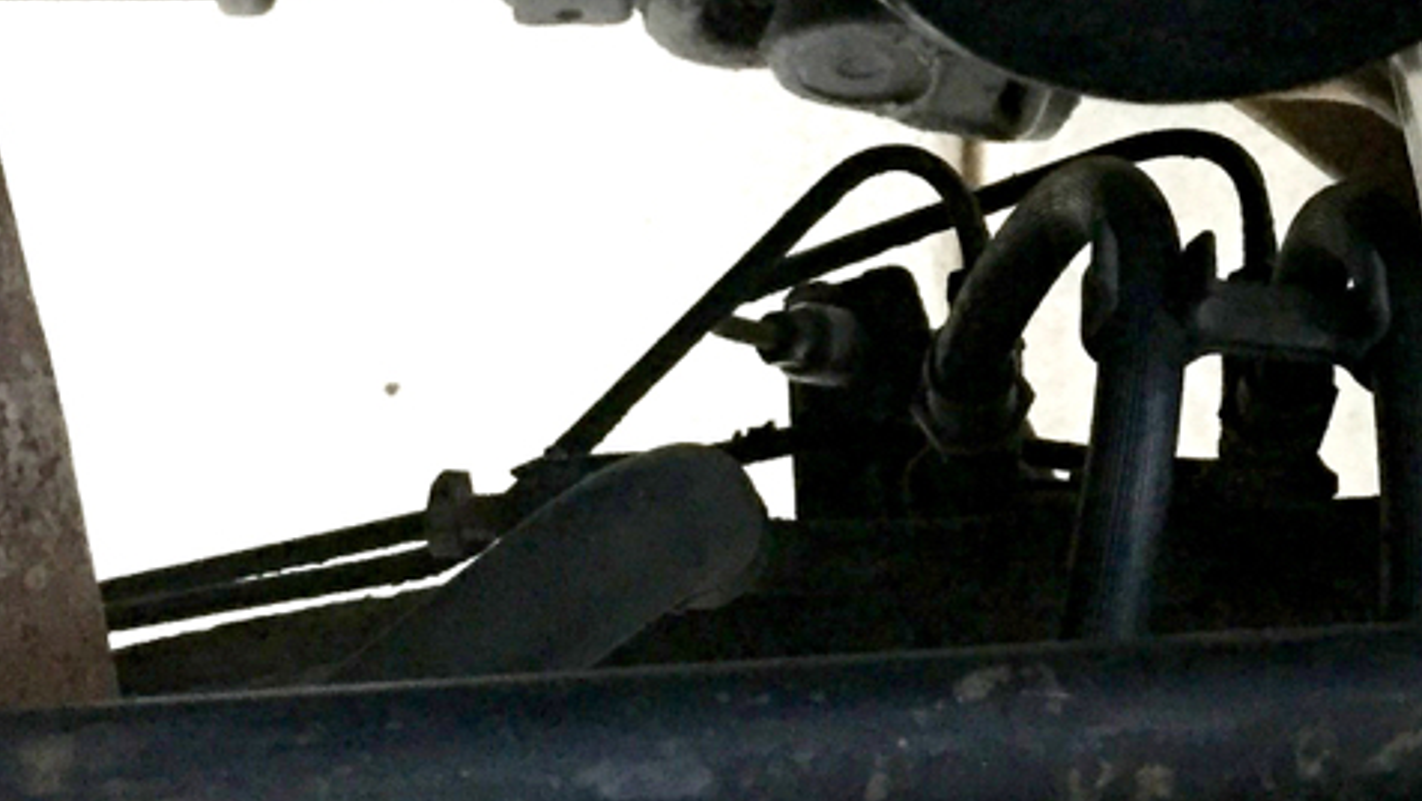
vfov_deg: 14.1
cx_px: 1261
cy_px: 51
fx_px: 3206
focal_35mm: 85
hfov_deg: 24.3
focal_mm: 4.15
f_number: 2.2
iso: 320
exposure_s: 1/15
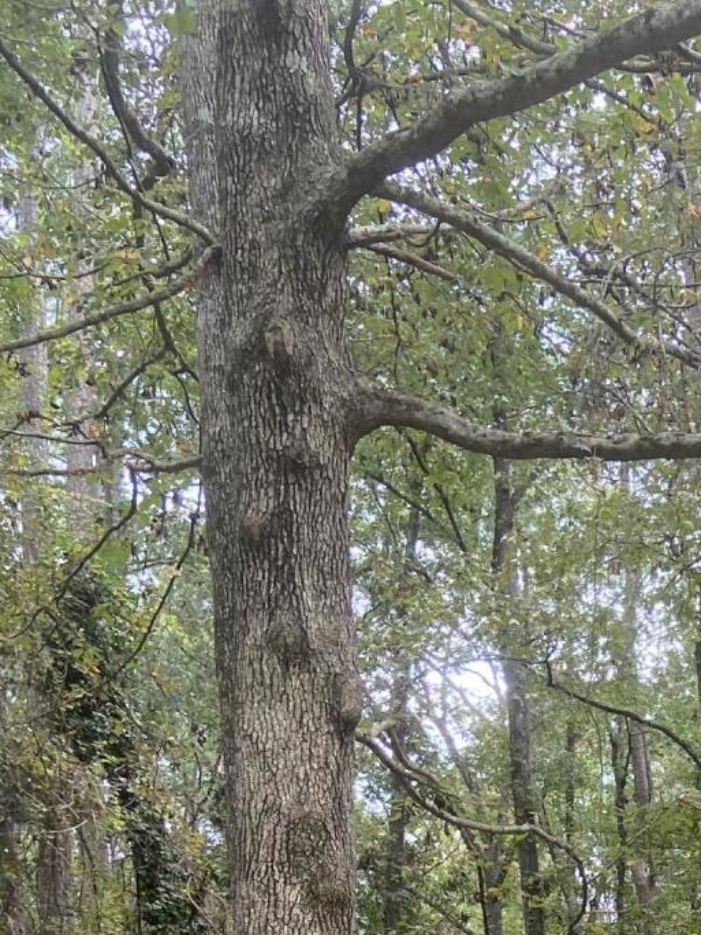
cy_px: 1357
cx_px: 970
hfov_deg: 17.8
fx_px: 2052
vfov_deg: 21.8
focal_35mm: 76
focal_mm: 4.25
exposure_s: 1/122
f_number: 1.8
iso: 40
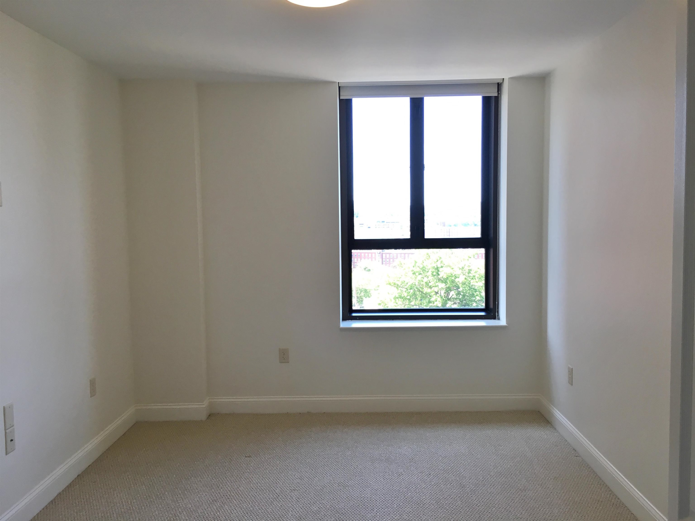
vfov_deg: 48.2
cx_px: 348
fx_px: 582
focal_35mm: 29
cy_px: 260
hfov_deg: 61.7
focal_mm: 4.15
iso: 25
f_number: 2.2
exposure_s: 1/40
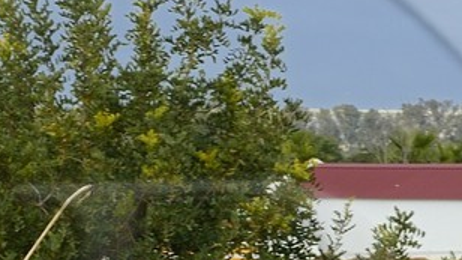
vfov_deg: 4.3
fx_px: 3466
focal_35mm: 283
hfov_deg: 7.6
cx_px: 42
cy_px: 431
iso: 200
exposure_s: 1/500
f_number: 8
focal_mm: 52
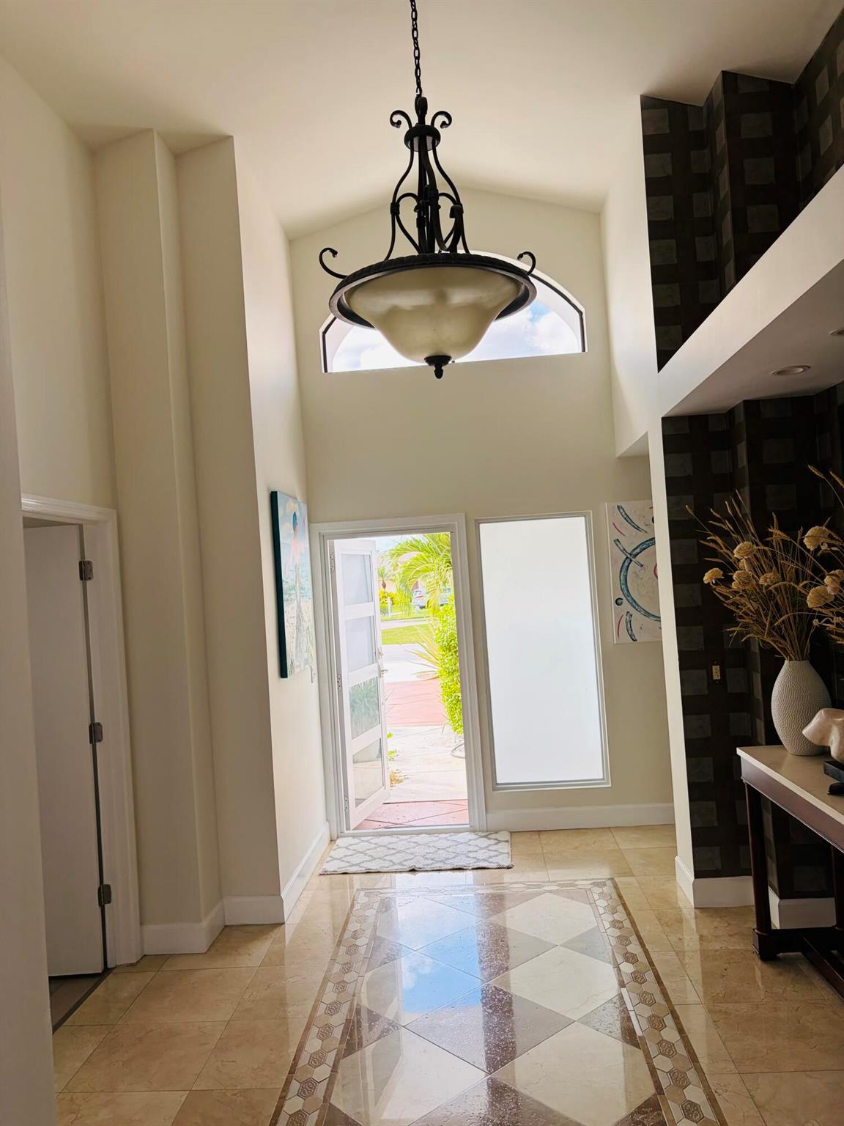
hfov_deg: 53.1
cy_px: 563
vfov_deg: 67.3
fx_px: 845
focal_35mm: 26
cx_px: 422
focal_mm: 5.96
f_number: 1.6
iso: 50
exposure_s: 1/422
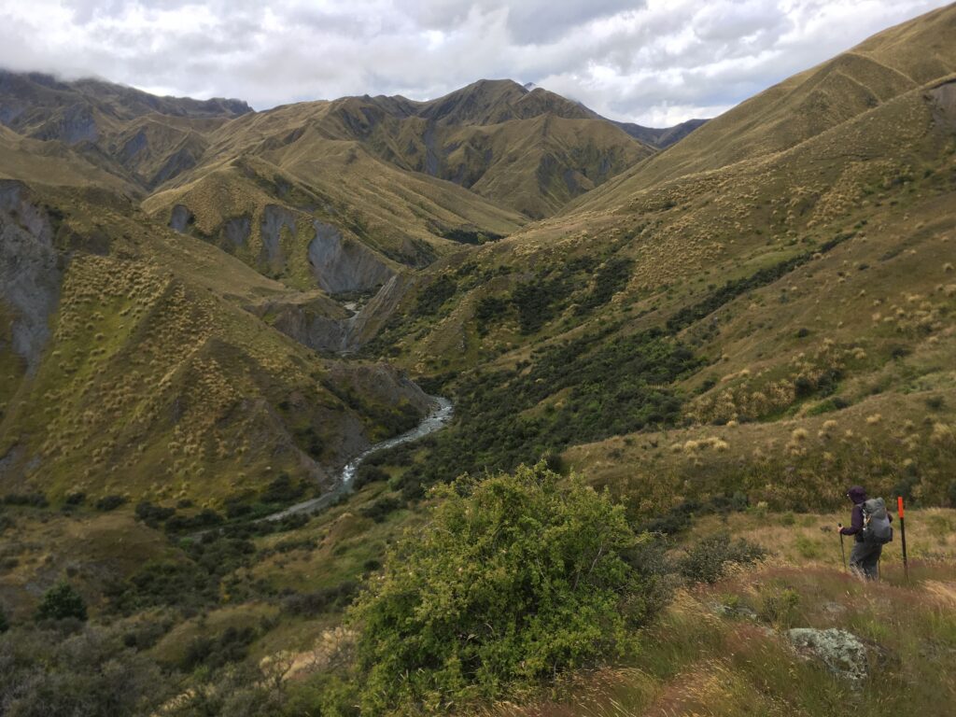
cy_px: 358
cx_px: 478
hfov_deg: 61.7
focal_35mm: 29
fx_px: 801
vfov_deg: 48.2
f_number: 2.2
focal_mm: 4.15
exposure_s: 1/291
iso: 25
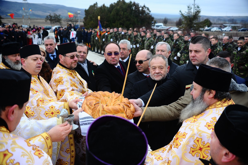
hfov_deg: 54.5
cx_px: 124
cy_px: 82
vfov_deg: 37.8
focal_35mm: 35
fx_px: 241
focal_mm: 35
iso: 1000
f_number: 5.6
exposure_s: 1/500
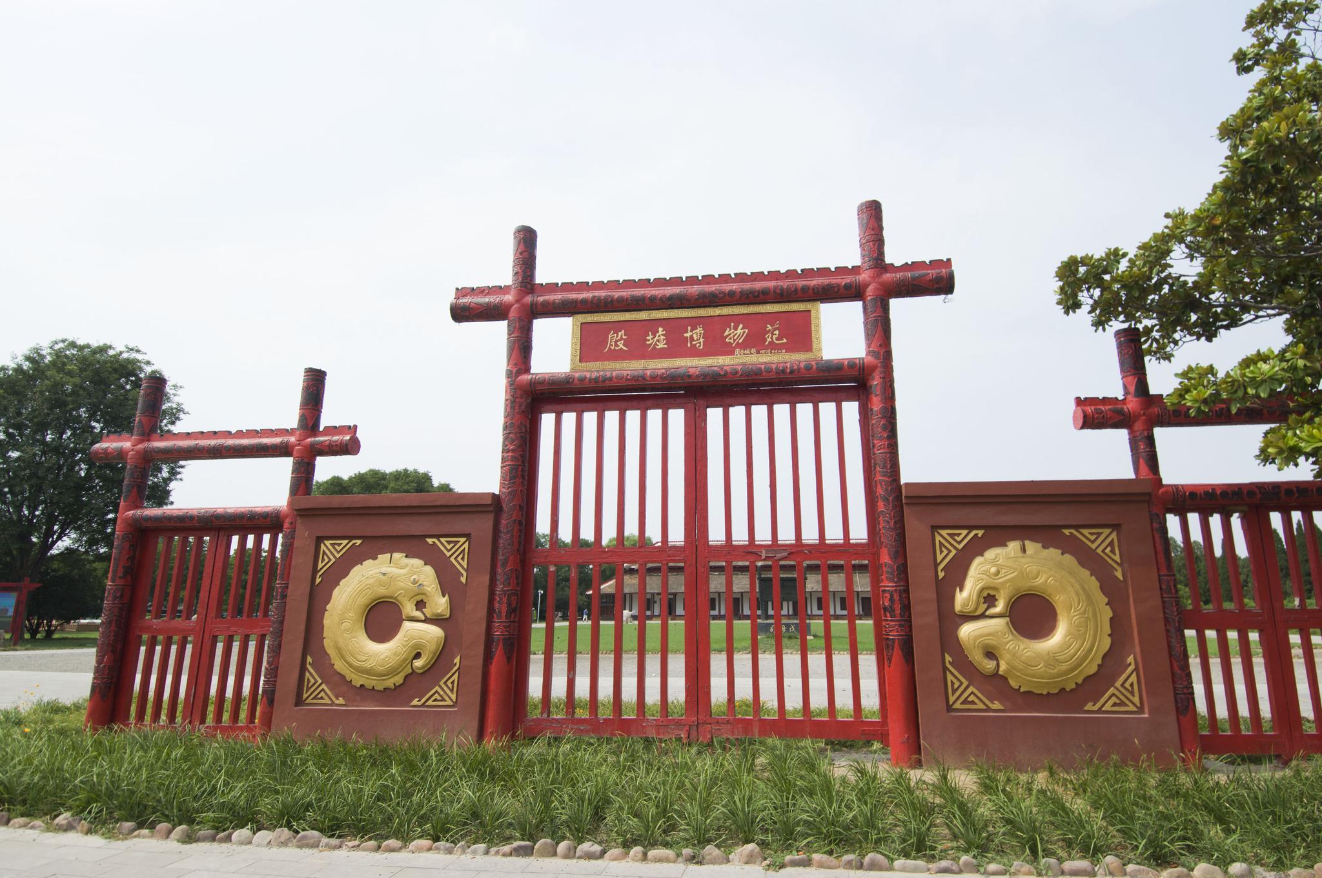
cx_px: 661
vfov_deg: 67.2
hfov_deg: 90.1
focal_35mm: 18
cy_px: 439
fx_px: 660
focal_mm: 12
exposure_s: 1/1000
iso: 250
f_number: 8
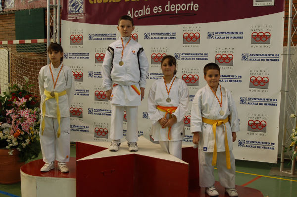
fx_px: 420
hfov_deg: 38.9
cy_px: 98
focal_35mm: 51
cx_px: 148
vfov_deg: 26.4
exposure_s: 1
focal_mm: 34
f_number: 4
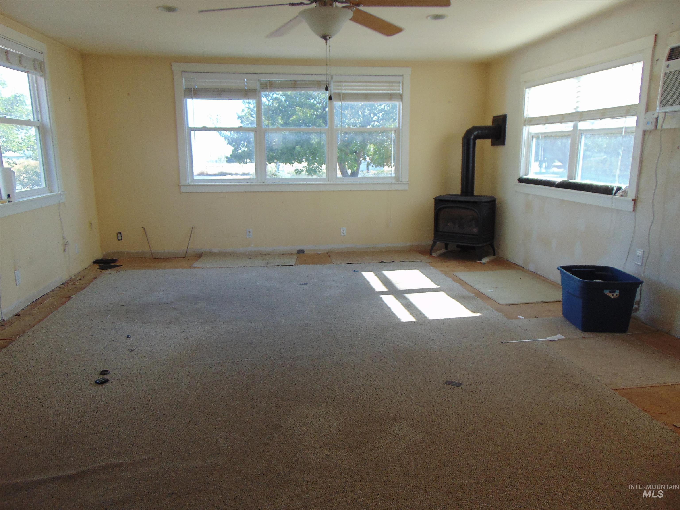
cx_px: 340
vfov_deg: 54.9
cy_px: 255
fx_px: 491
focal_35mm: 25
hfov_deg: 69.4
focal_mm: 4.5
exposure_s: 1/100
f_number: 3
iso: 80
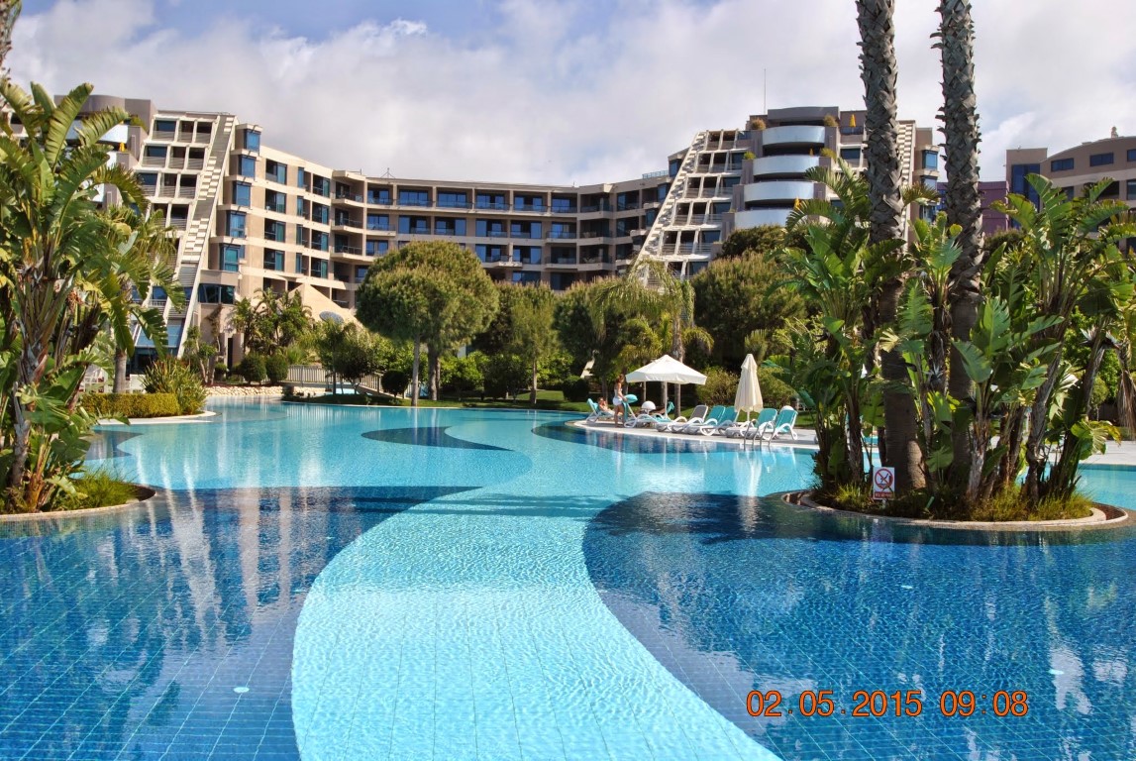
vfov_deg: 37.0
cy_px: 380
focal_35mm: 36
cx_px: 568
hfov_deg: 53.1
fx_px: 1137
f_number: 8
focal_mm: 24
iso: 100
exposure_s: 1/250
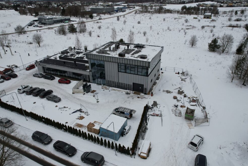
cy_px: 85
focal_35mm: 23
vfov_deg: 55.1
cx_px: 125
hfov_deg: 76.1
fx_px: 158
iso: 100
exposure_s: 1/1250
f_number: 2.8
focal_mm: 8.38
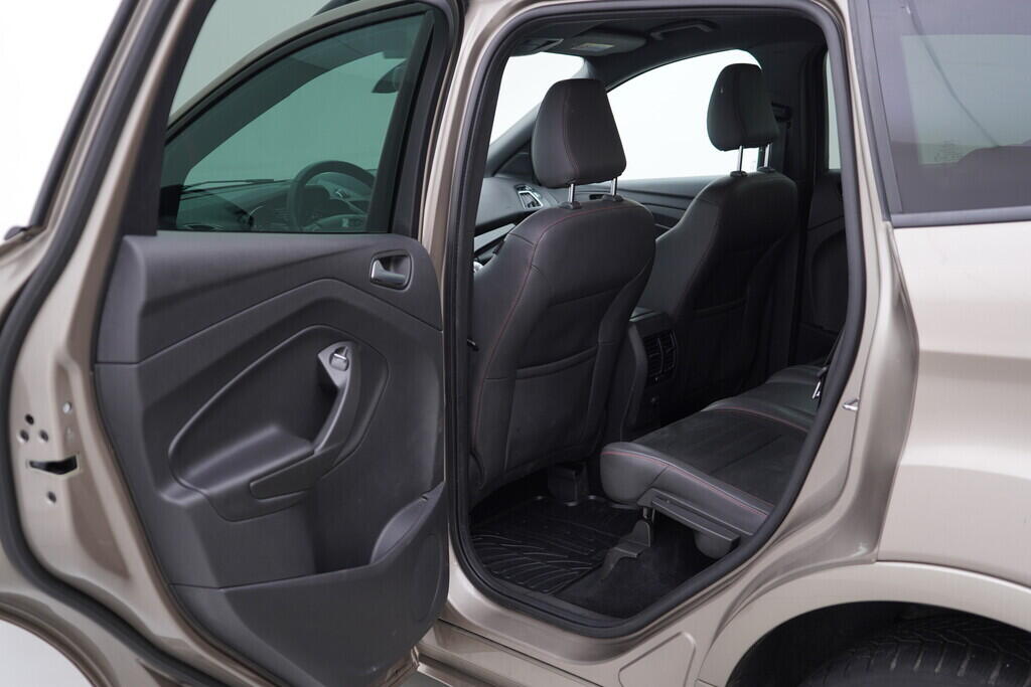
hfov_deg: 53.1
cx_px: 516
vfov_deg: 36.9
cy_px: 344
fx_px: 1031
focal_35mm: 36
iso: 125
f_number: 3.2
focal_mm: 24
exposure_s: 1/50
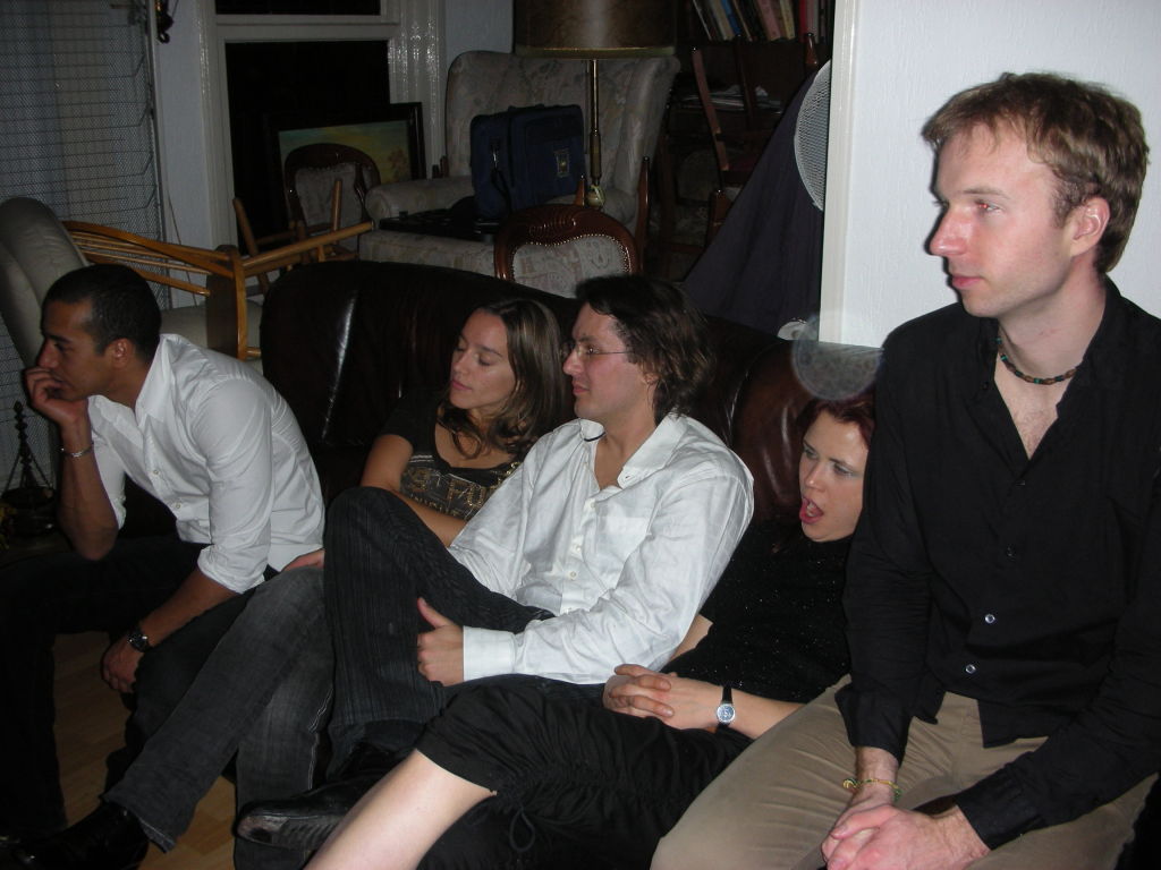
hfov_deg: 52.6
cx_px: 580
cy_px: 435
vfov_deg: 40.7
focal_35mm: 35
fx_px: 1174
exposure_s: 1/60.1
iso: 89
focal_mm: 5.8
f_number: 3
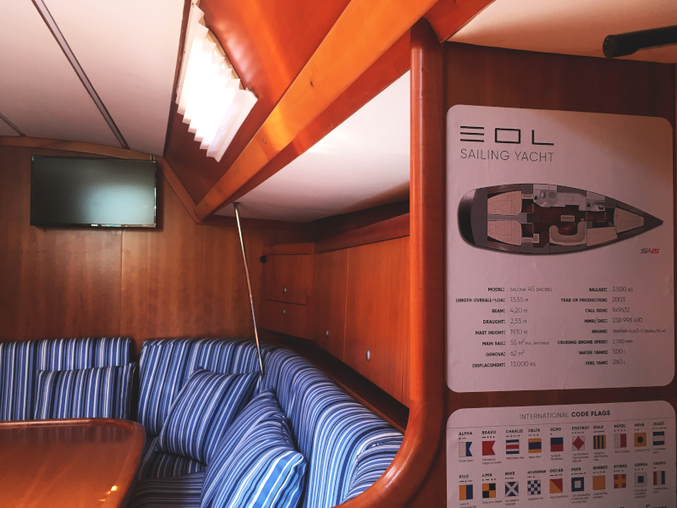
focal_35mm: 29
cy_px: 254
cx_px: 338
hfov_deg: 61.7
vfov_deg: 48.2
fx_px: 567
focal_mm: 4.15
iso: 50
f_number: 2.2
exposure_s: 1/33
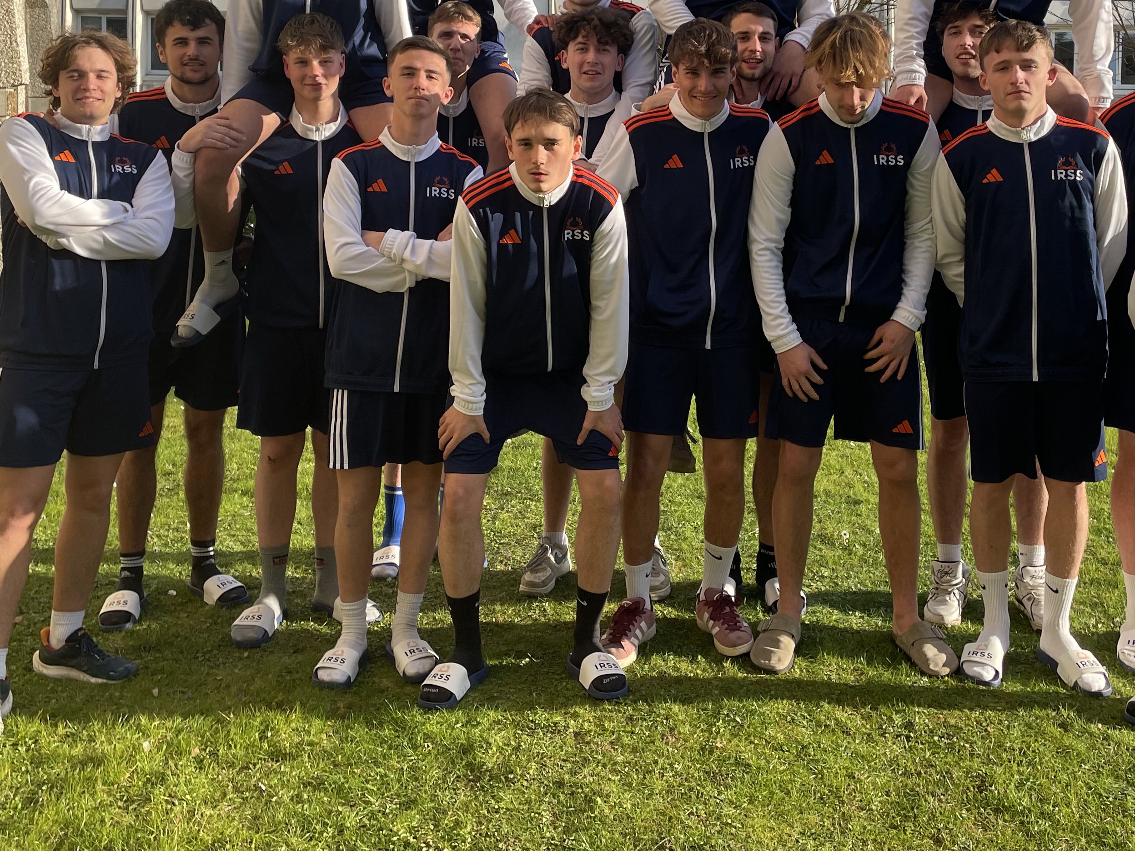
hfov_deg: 44.7
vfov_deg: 33.5
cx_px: 644
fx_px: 1377
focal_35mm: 42
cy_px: 190
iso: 32
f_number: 1.6
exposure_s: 1/924
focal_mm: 4.2
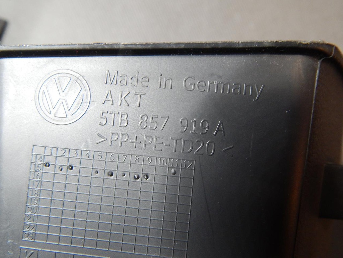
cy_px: 129
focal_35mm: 28
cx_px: 172
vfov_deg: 49.7
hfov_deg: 63.4
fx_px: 277
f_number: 3.2
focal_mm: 5.1
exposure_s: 1/25
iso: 400
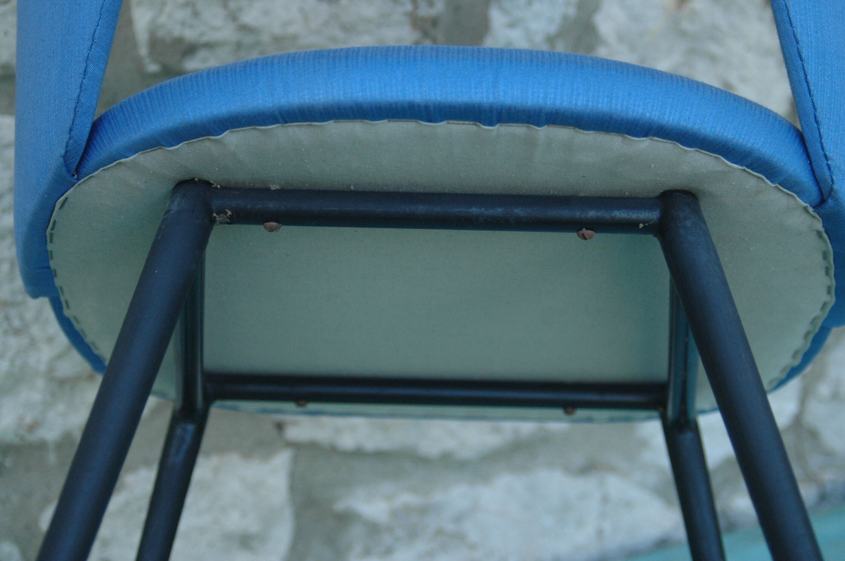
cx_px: 422
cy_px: 280
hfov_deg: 33.4
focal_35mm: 60
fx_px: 1407
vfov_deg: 22.6
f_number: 4
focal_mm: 40
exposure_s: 1/250
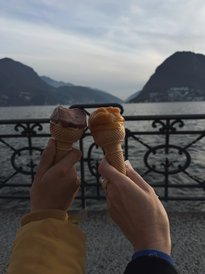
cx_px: 102
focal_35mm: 24
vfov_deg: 71.6
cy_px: 137
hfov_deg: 56.8
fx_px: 190
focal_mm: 6.76
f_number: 1.78
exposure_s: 1/1721
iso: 80
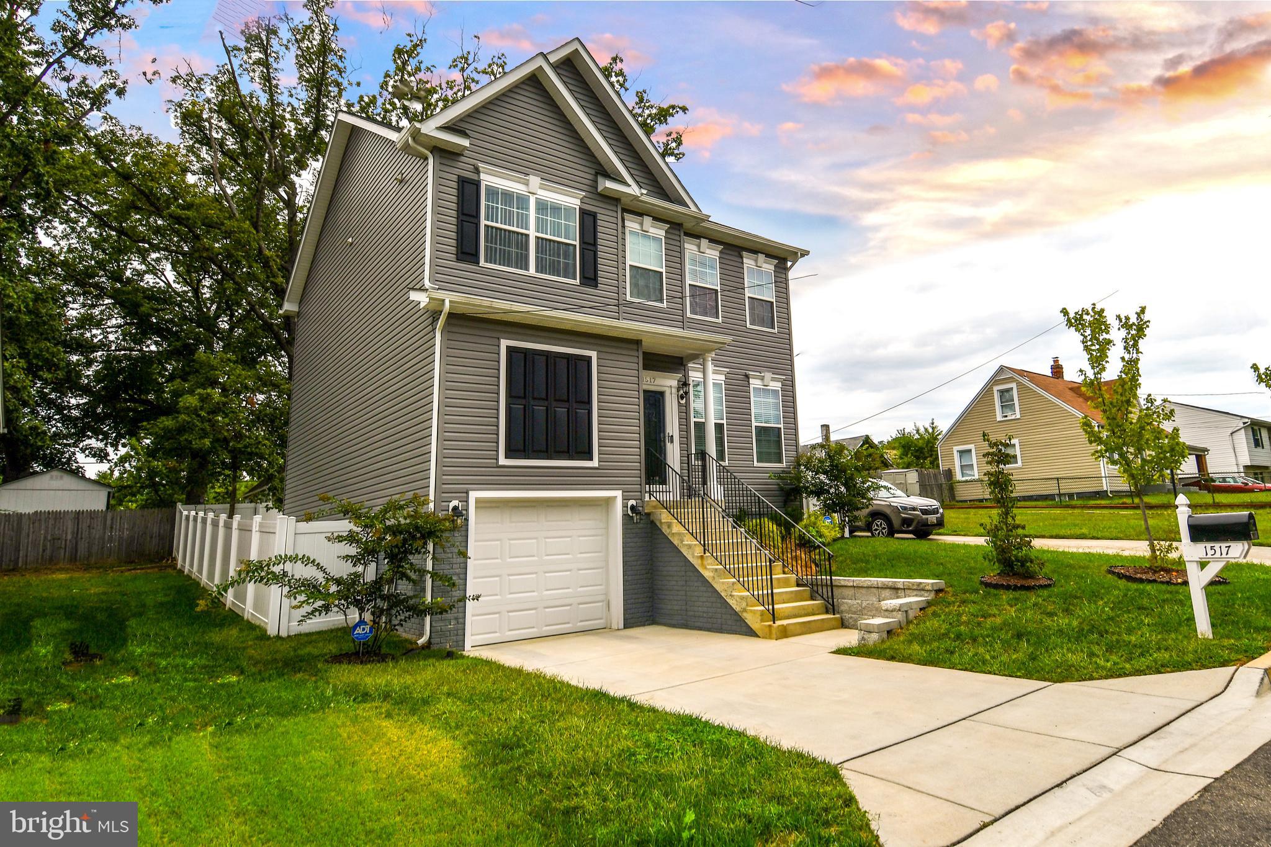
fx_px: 635
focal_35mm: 18
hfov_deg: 90.0
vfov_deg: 67.4
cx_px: 636
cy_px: 424
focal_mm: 12
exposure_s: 1/250
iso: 100
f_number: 8
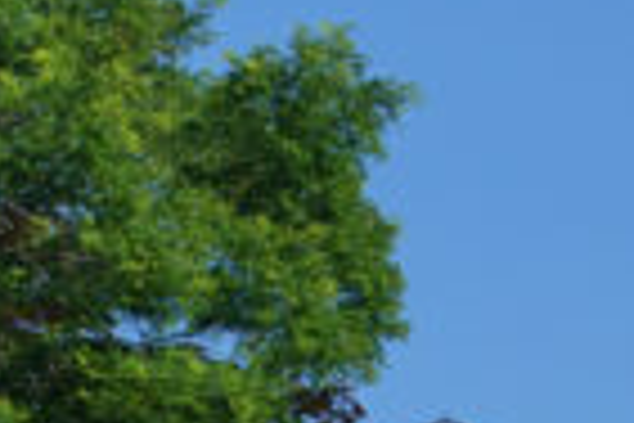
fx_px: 8928
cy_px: 1474
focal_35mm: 507
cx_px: -1246
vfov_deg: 2.7
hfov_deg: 3.9
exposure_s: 1/200
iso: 80
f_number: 6.3
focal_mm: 70
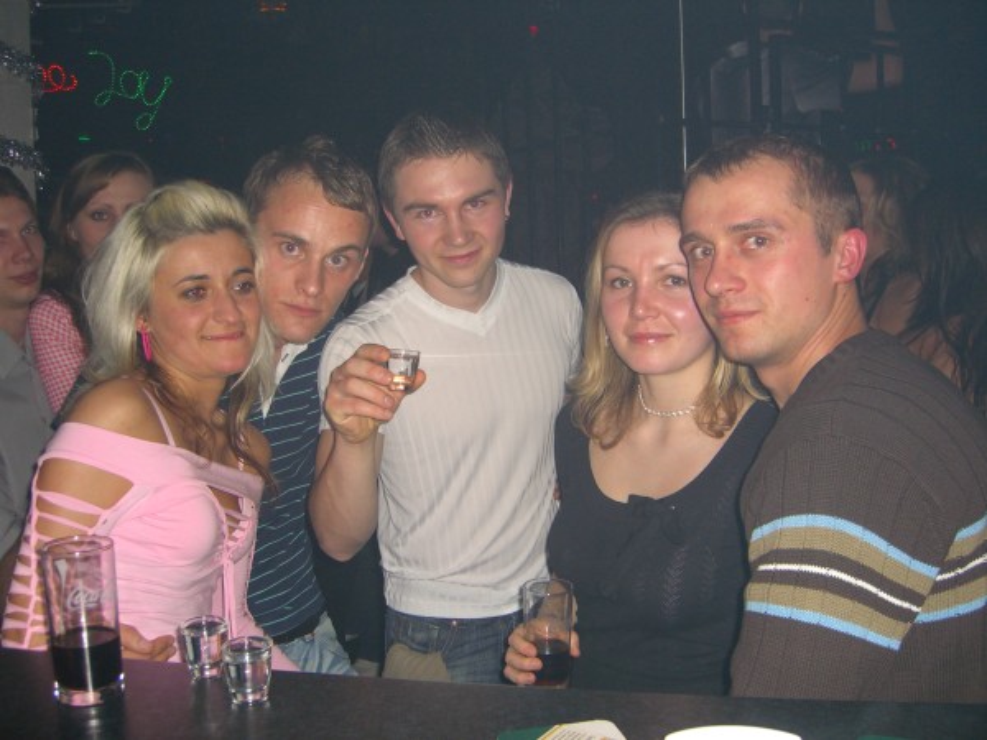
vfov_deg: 37.7
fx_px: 1083
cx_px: 494
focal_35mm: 38
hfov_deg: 49.0
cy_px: 370
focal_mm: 7.9
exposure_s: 1/60
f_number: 2.8
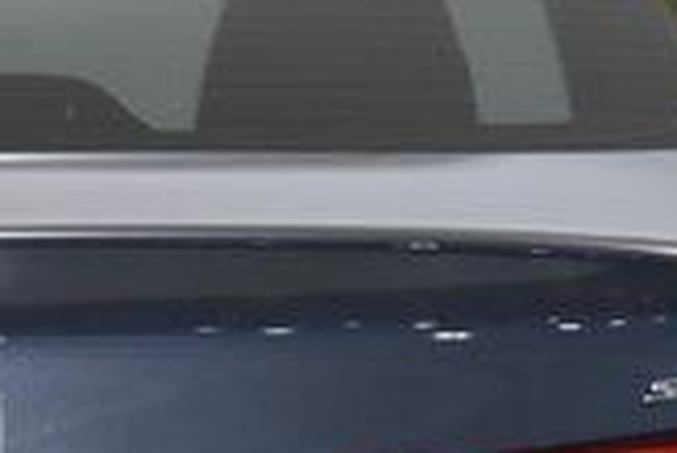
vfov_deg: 3.1
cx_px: -66
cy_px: 258
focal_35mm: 441
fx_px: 8300
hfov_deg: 4.7
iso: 1600
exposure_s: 1/80
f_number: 4.5
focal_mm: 70
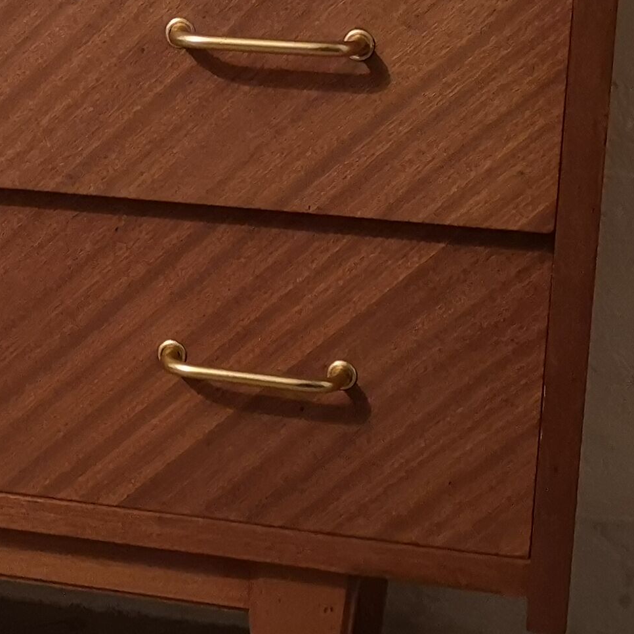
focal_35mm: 98
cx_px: -24
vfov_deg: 17.7
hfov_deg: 17.3
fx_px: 2031
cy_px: 193
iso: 500
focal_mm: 3.95
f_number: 1.8
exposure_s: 1/20
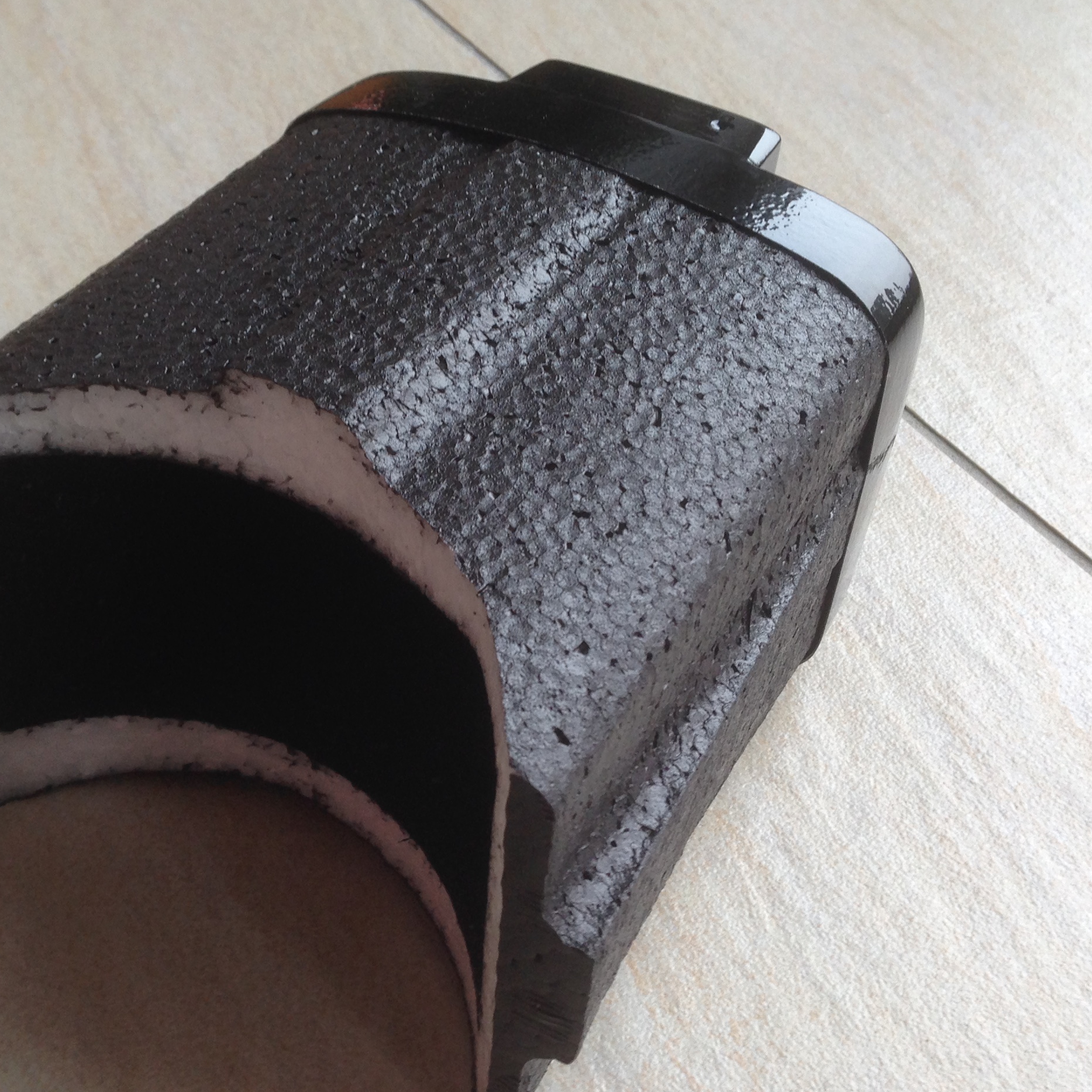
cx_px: 366
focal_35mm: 51
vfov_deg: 33.4
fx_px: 1820
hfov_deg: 33.1
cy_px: 588
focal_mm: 4.12
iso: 50
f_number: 2.4
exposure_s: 1/40
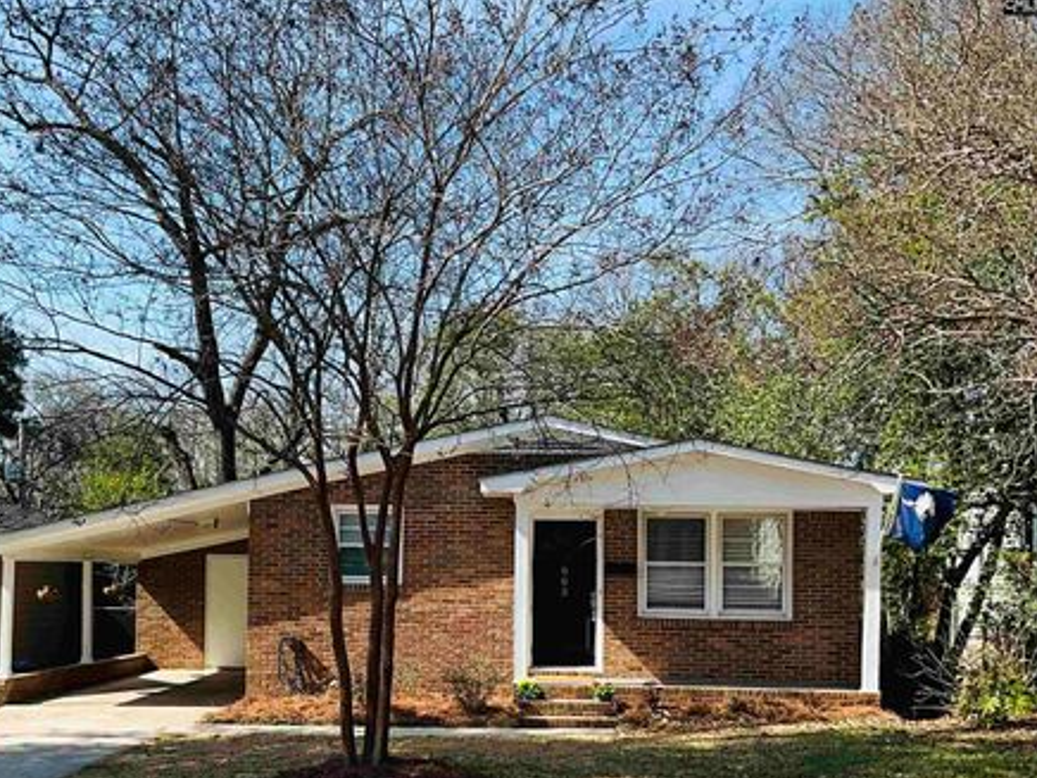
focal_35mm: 39
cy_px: 441
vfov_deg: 36.8
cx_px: 447
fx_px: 1168
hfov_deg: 47.7
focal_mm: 3
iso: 25
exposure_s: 1/1250
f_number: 1.8
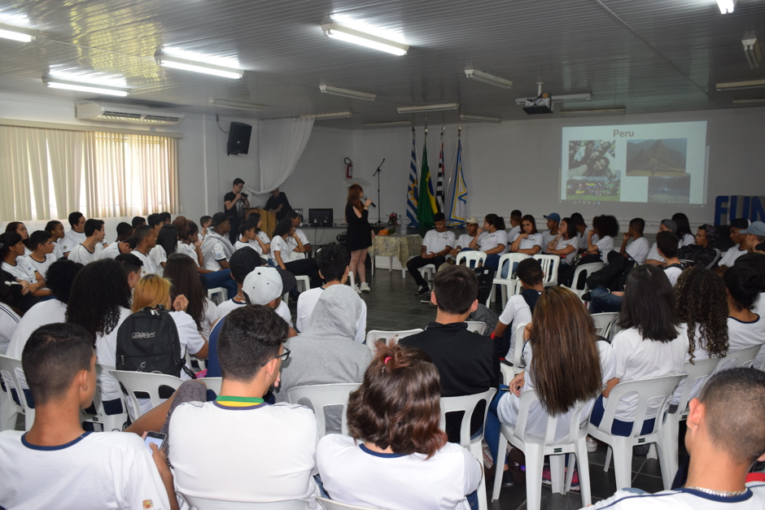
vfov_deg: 43.6
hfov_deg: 61.9
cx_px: 382
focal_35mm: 30
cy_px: 255
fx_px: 638
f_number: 5
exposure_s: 1/100
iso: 800
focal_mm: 20
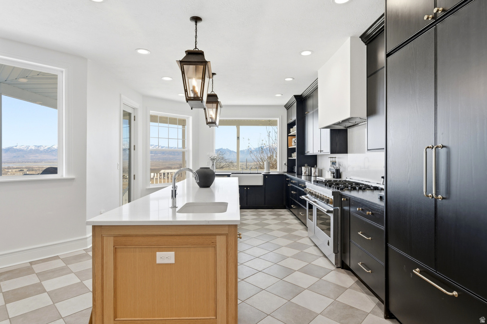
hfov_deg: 86.9
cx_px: 244
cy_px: 162
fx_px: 257
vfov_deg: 64.5
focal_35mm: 19
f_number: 8
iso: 320
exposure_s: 1/1600
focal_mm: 19
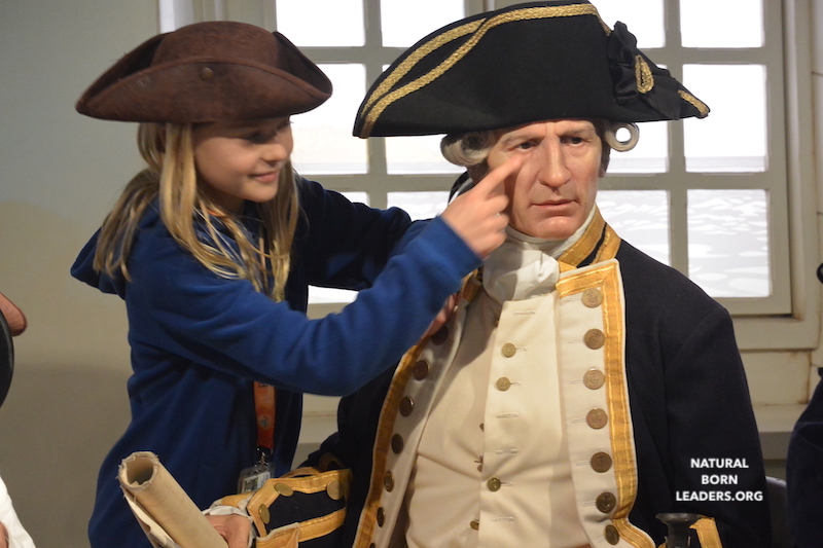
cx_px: 412
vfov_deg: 8.6
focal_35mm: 160
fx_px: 3657
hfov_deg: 12.8
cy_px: 274
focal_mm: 59.4
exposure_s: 1/40
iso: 800
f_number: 4.5
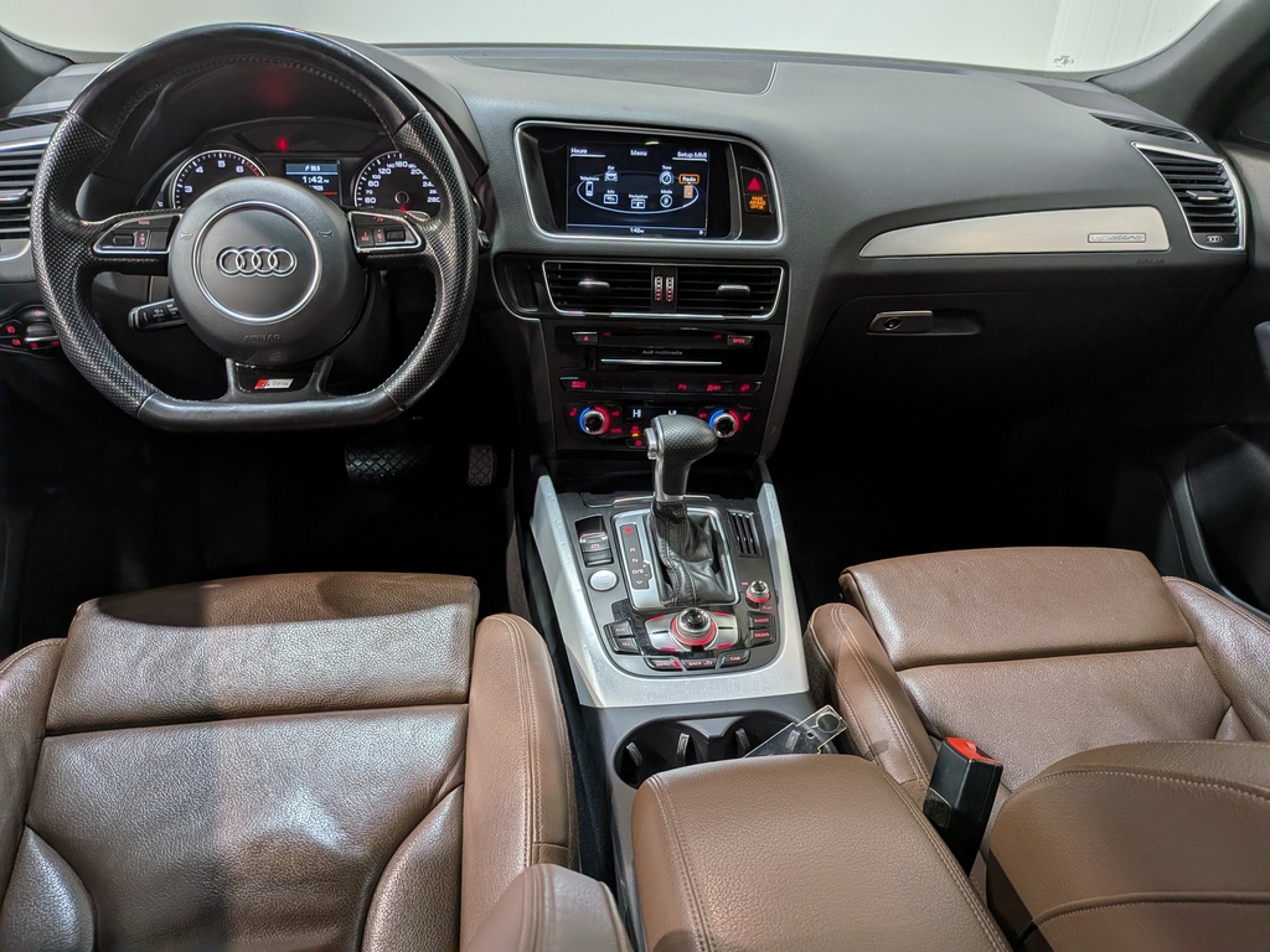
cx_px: 635
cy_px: 476
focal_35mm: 24
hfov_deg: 71.6
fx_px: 881
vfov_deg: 56.8
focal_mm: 4.53
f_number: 1.7
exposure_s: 1/128
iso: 29
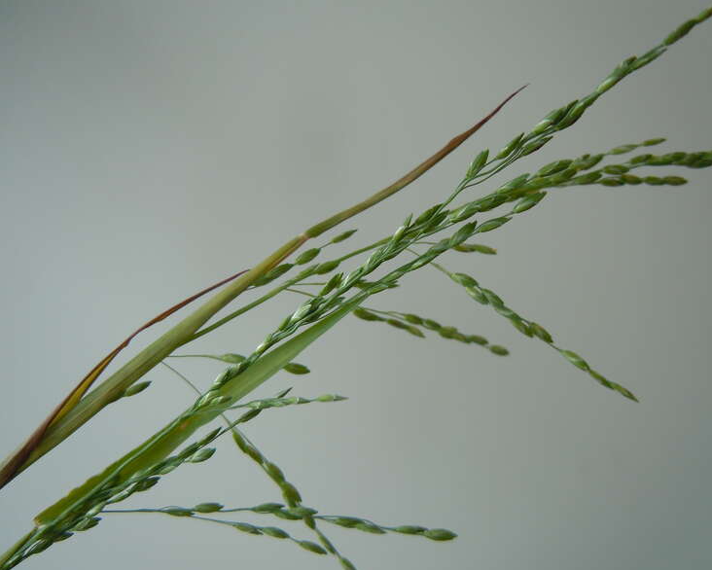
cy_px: 291
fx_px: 674
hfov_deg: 55.6
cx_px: 373
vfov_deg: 45.8
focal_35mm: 32
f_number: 3.5
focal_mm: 5.4
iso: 100
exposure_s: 1/125
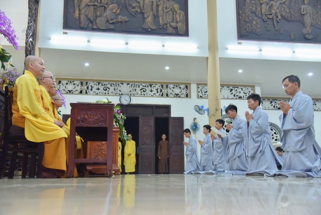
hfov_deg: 54.4
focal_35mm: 35
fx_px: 312
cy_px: 108
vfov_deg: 37.9
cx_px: 160
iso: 1250
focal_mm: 35
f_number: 4
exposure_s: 1/100
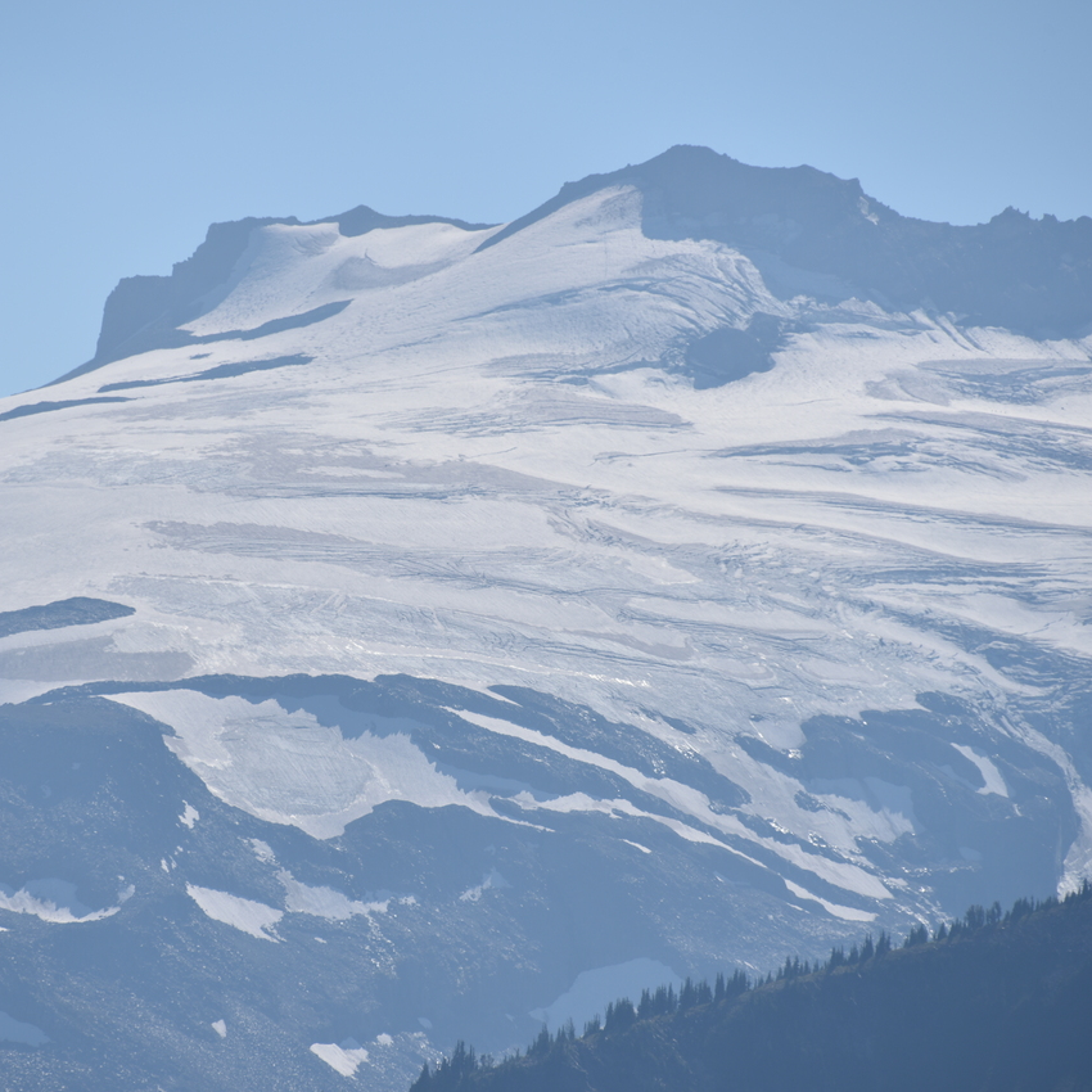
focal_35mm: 384
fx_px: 13705
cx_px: 388
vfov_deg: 4.6
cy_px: 546
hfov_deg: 4.6
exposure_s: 1/640
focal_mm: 300
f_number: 9
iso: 100
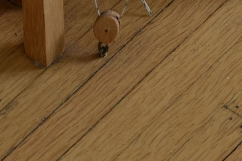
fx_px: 4450
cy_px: -134
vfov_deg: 2.1
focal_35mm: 663
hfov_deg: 3.1
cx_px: 293
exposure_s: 1/60
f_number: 9
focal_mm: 105
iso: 125
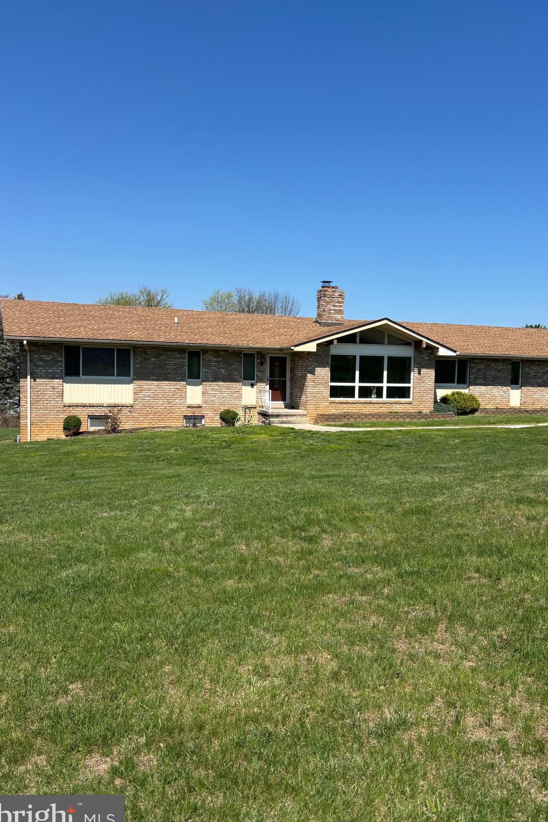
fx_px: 639
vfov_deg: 65.5
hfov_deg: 46.3
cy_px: 415
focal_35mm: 28
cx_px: 305
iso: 50
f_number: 1.6
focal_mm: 5.96
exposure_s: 1/3205
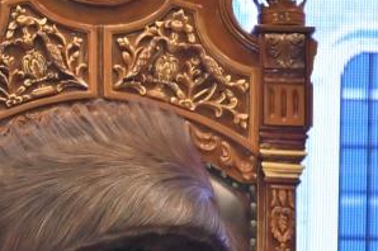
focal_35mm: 1031
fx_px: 10813
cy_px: 264
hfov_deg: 2.0
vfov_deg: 1.3
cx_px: 119
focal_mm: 200
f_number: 2.8
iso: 500
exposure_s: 1/100
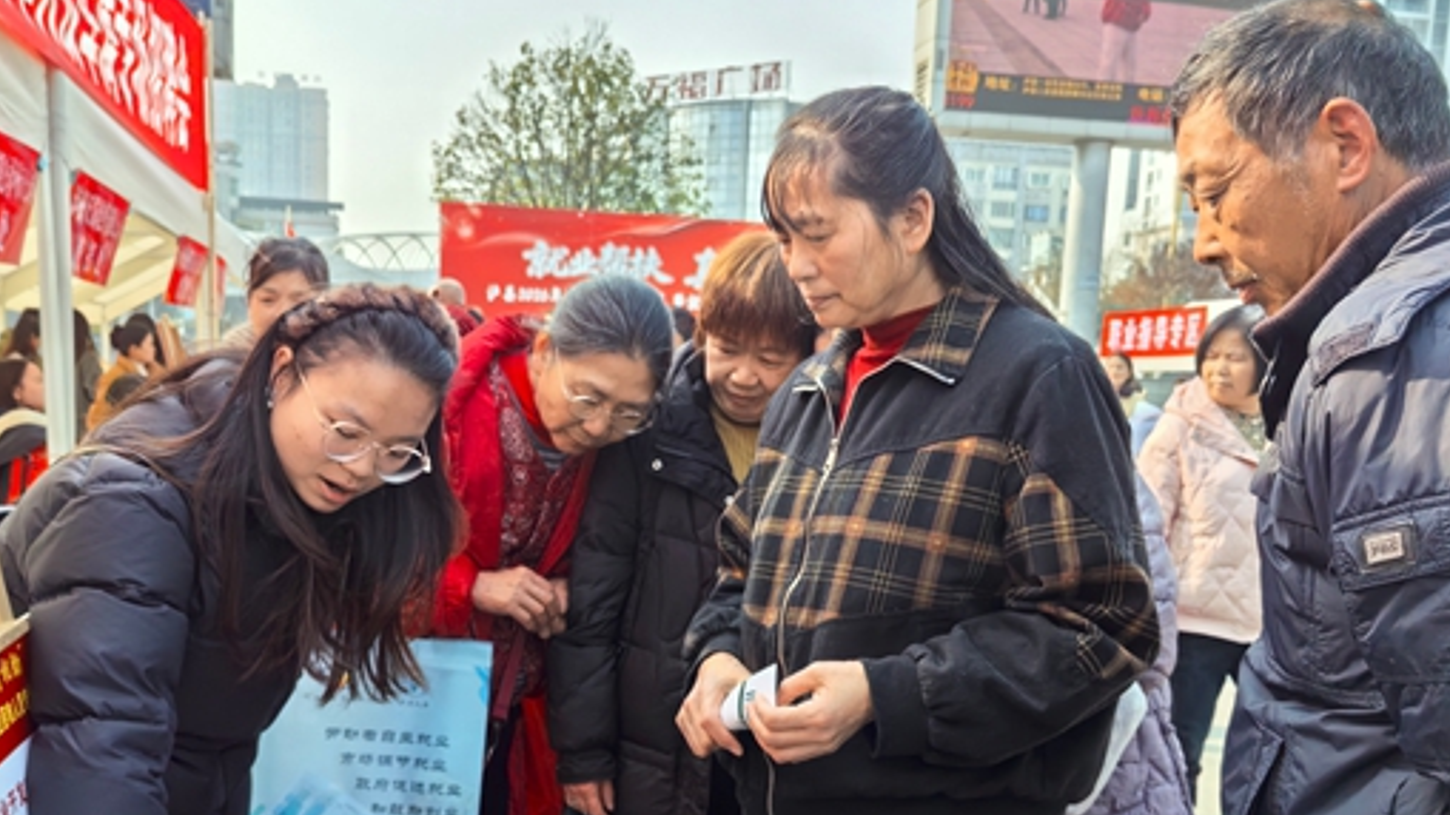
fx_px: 1422
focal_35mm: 37
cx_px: 652
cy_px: 618
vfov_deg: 31.4
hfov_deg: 53.9
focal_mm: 5.52
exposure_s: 1/944
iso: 50
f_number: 1.9
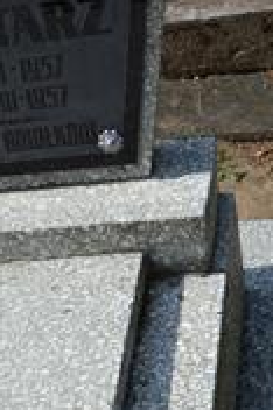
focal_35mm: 131
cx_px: 5
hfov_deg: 10.4
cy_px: 443
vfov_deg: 15.3
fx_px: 1493
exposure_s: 1/250
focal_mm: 24
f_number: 8
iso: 100
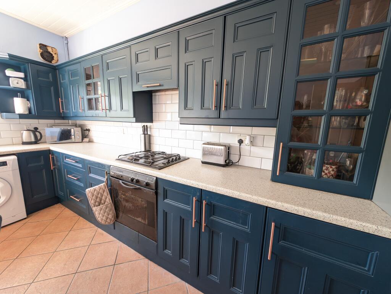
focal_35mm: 12
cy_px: 147
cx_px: 196
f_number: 1.95
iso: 73
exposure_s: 1/15
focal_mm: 2.23
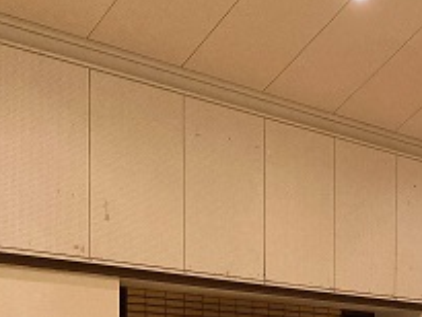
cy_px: 449
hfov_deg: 23.5
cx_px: 325
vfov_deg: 16.7
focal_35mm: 82
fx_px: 1000
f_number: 1.8
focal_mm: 3.99
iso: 250
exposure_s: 1/50
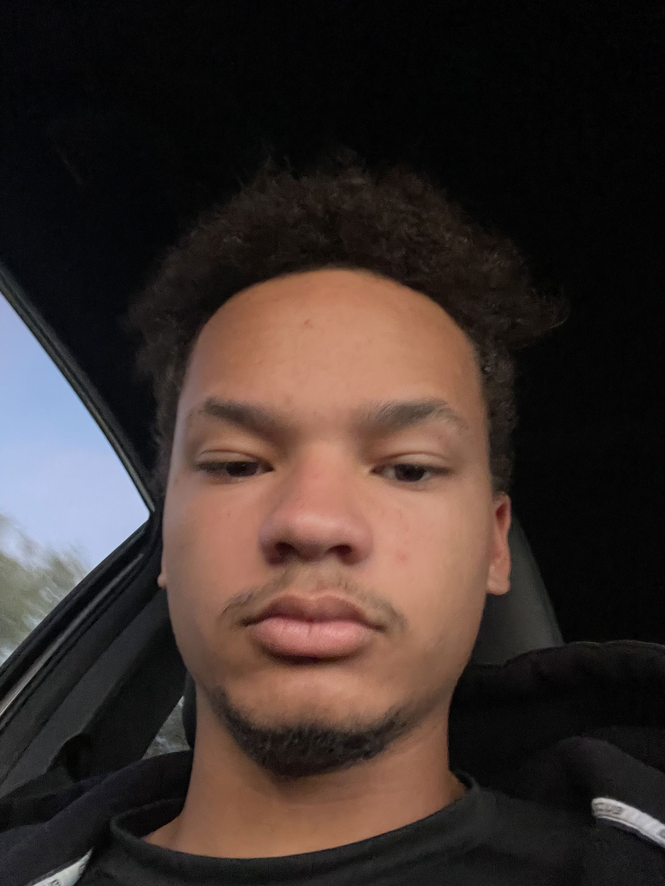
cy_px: 443
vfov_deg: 60.0
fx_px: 768
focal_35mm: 30
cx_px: 332
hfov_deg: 46.8
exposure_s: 1/19
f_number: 2.2
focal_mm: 2.71
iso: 800
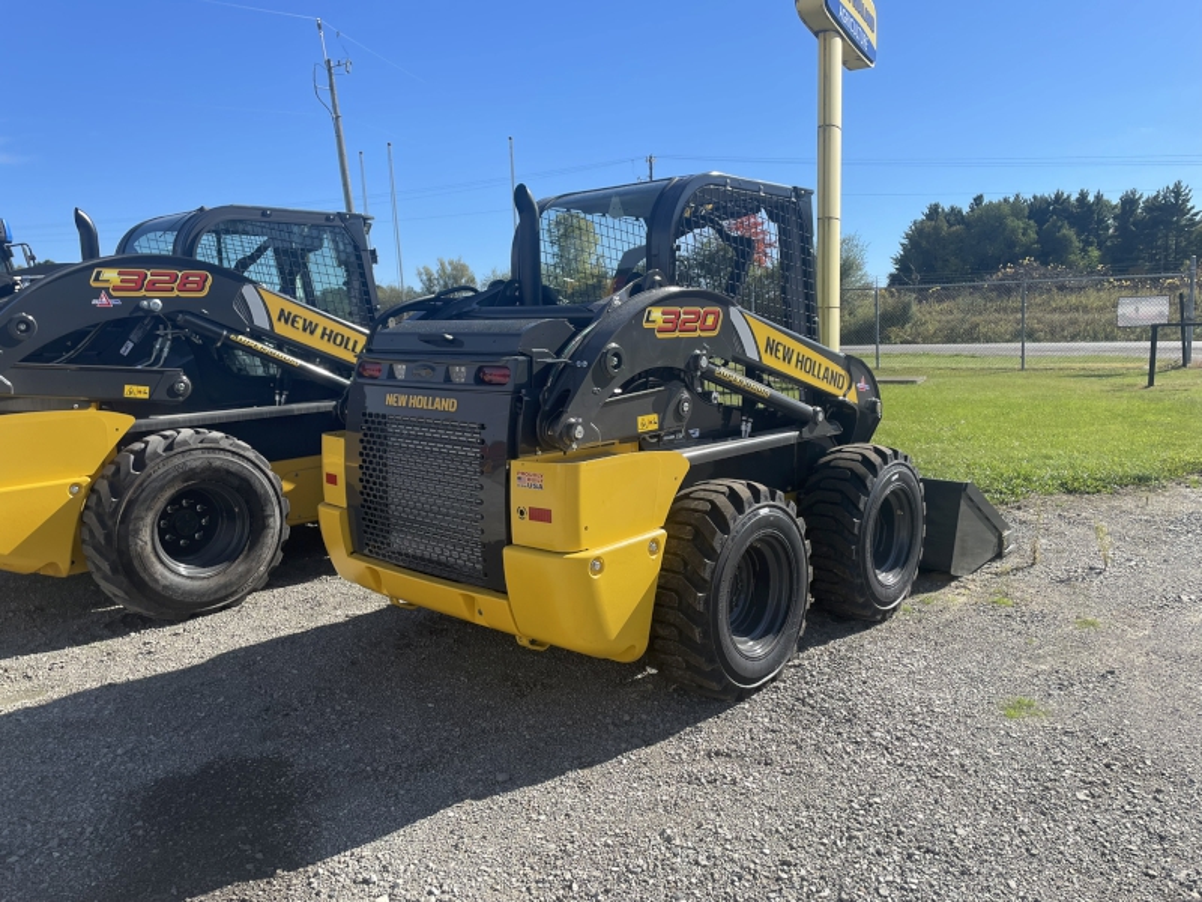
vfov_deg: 53.1
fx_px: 903
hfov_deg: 67.3
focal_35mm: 26
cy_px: 451
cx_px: 601
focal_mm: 4.2
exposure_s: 1/2564
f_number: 1.6
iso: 32
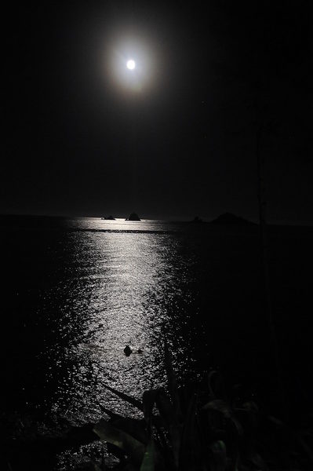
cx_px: 156
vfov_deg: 53.2
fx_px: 470
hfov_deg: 36.8
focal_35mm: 36
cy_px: 236
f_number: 4
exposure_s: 1/3
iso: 3200
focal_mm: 36
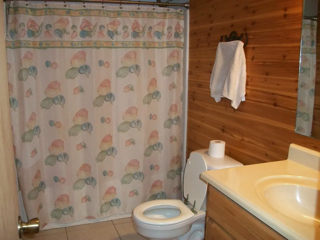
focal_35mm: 32
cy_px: 120
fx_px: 296
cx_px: 160
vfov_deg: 44.2
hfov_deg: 56.8
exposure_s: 1/30
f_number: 2.9
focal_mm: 5.7
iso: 160
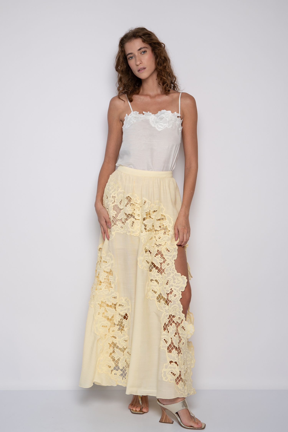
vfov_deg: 39.6
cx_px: 144
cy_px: 216
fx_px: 601
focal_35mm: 50
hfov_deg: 27.0
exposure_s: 1/160
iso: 250
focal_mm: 50
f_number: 4.5
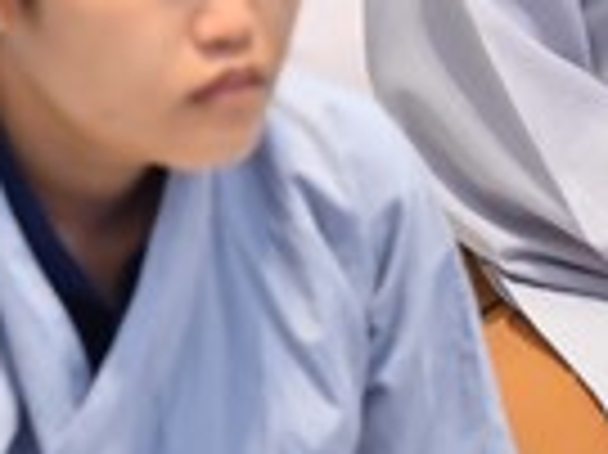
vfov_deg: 2.7
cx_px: -108
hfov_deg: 3.6
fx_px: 9775
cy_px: -429
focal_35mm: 557
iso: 1250
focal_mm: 120
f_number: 5
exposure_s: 1/80
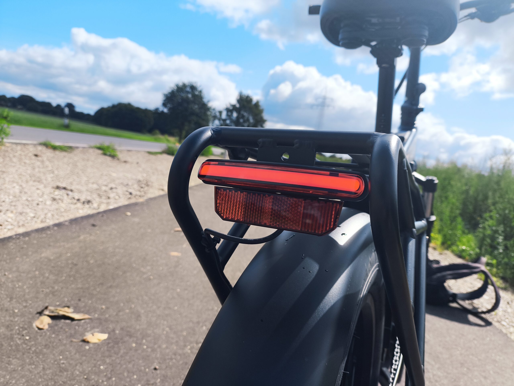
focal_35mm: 25
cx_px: 257
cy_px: 193
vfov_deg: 54.9
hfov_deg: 69.4
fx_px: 371
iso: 50
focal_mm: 4.71
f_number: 1.7
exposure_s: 1/2317
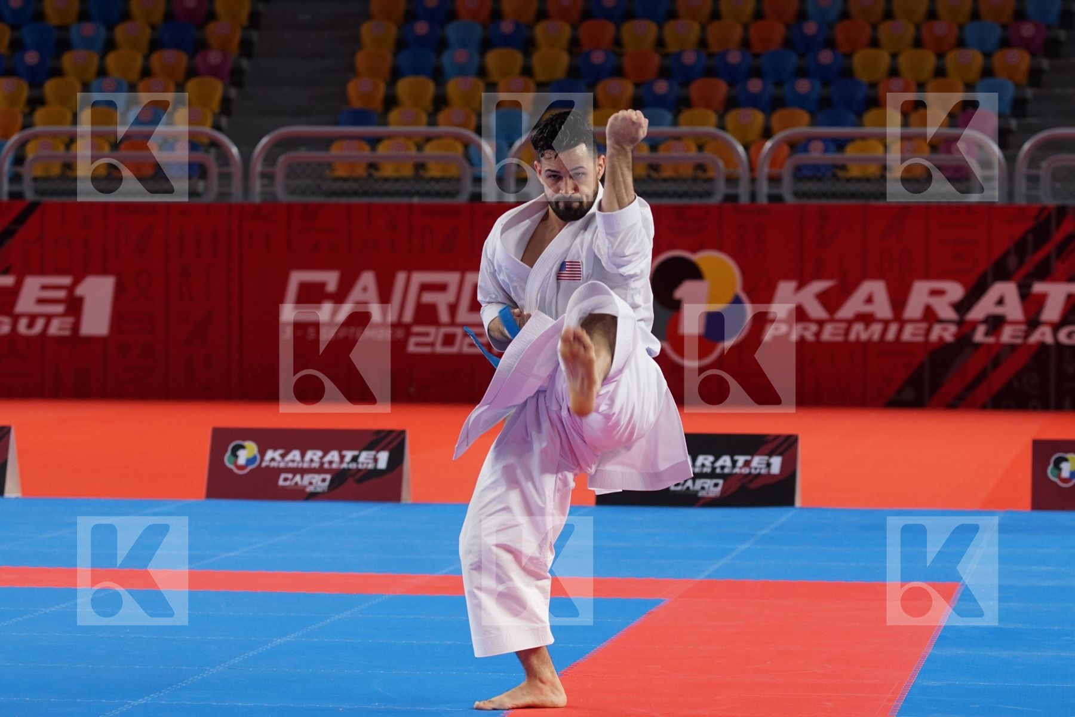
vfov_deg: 10.2
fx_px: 4031
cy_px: 358
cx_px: 538
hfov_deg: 15.2
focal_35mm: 135
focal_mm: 90
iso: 800
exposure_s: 1/400
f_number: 3.2
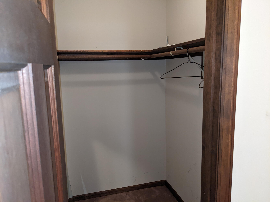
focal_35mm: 27
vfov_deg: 51.4
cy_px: 101
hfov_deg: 65.3
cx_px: 135
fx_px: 211
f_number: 1.73
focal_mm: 4.38
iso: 485
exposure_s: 1/60
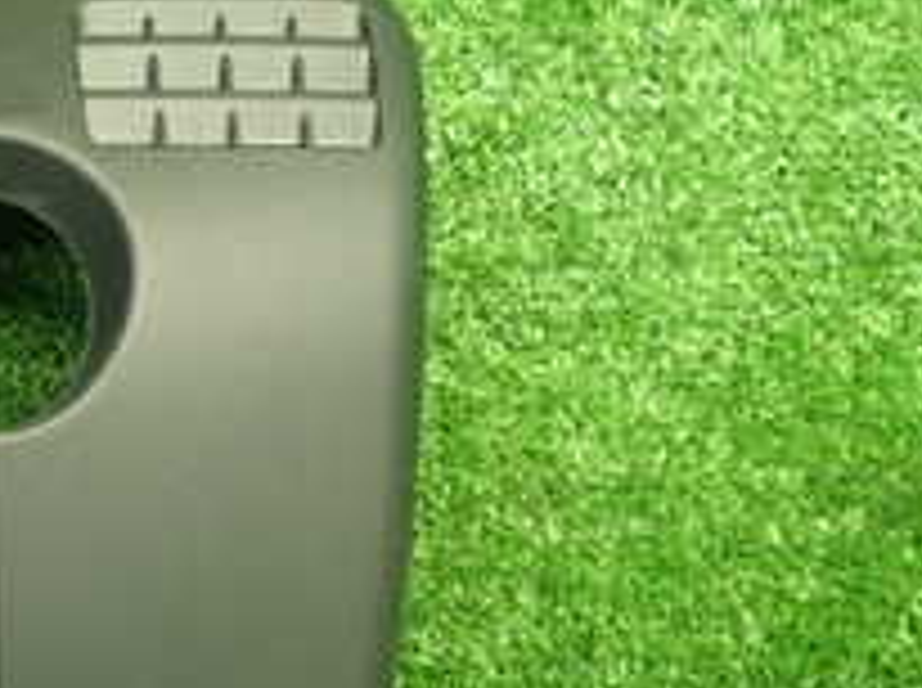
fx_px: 2340
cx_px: -144
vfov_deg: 16.5
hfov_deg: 21.0
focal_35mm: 88
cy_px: 607
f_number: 2.3
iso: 320
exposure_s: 1/30
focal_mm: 5.4
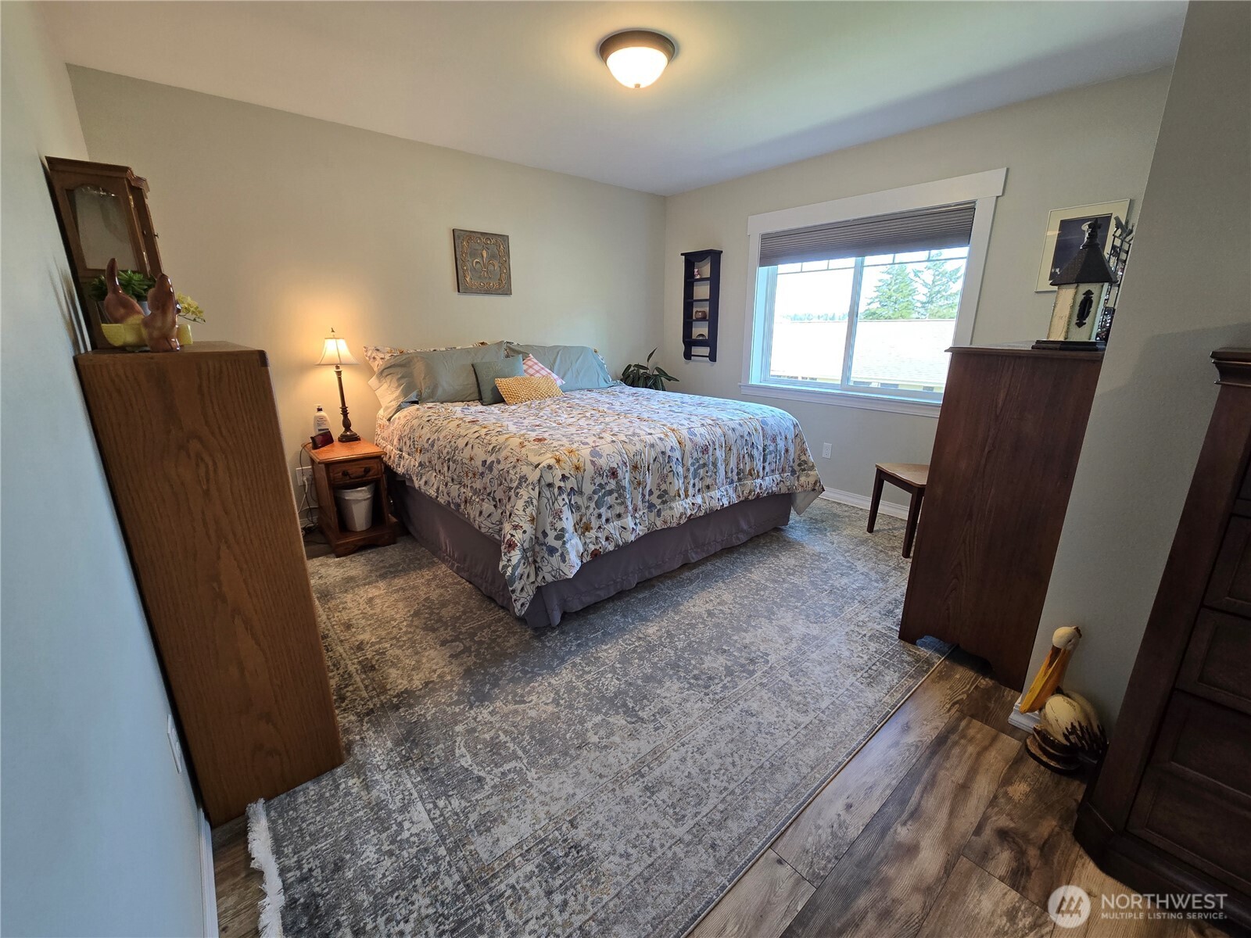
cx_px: 626
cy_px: 469
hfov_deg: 106.2
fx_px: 470
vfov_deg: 89.9
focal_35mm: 13
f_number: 2.2
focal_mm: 2.2
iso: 125
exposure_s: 1/60
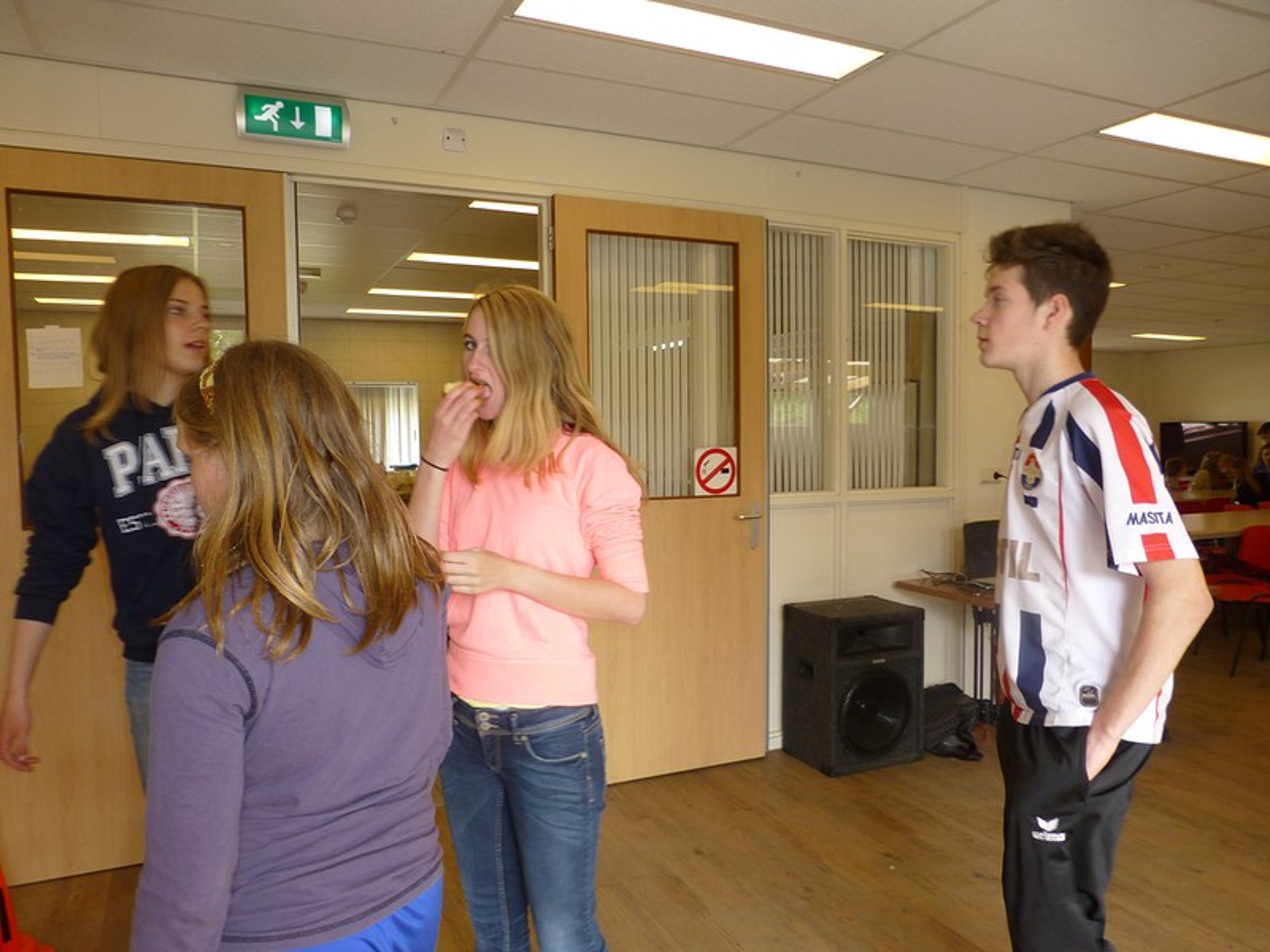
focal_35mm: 24
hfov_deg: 71.6
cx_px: 635
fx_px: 881
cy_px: 476
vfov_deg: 56.8
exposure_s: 1/40
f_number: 3.3
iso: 100
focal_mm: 4.3
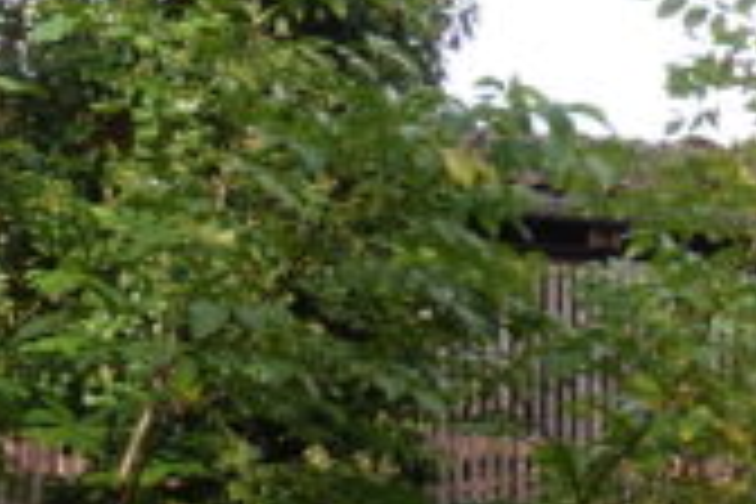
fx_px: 3591
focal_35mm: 171
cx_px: 2061
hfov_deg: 9.9
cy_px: 785
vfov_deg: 7.9
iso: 125
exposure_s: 1/100
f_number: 4.5
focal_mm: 10.4
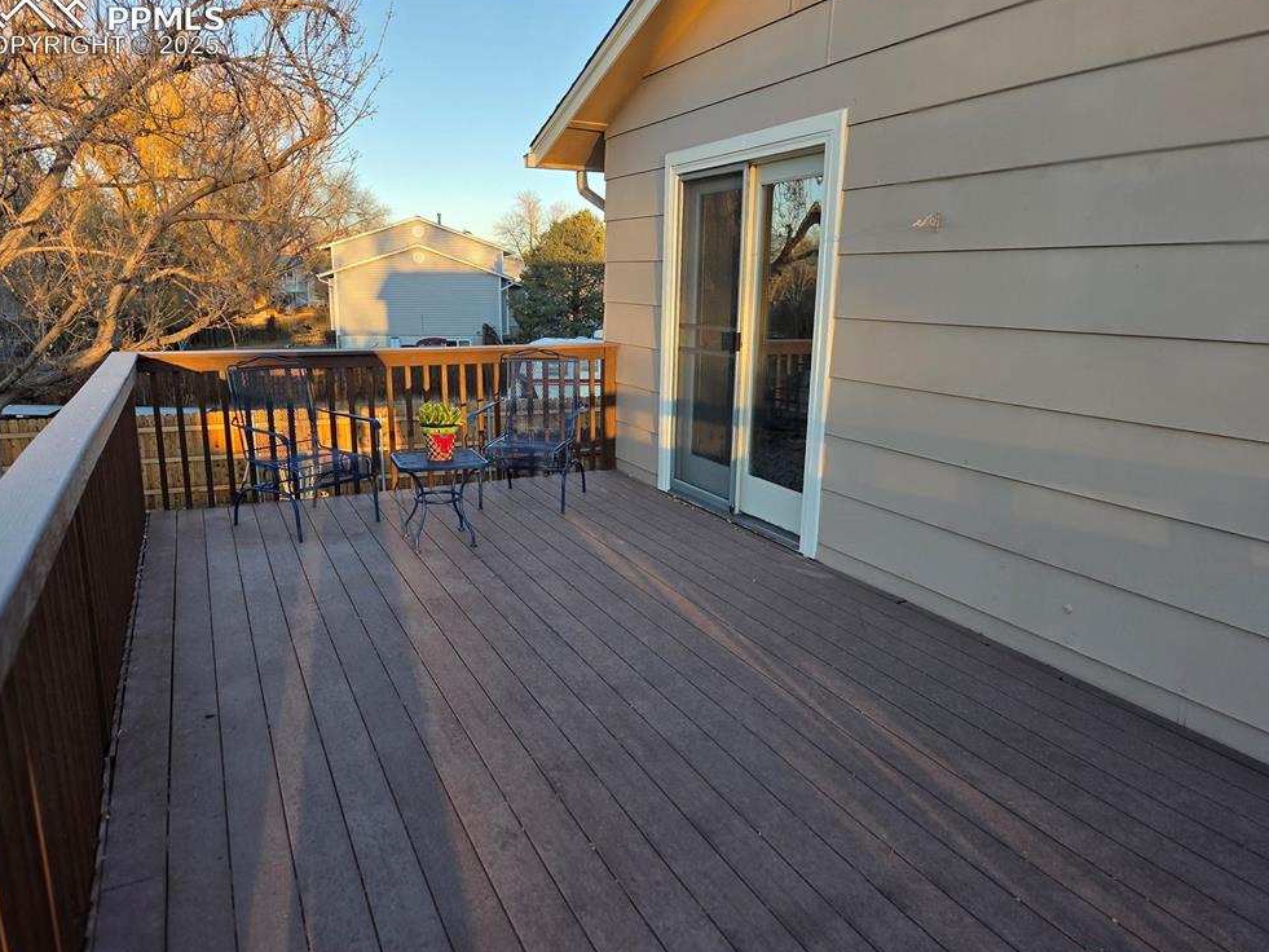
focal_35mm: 24
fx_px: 880
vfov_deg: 56.8
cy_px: 479
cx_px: 627
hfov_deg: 71.6
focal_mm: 5.4
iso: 80
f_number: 1.8
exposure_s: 1/734
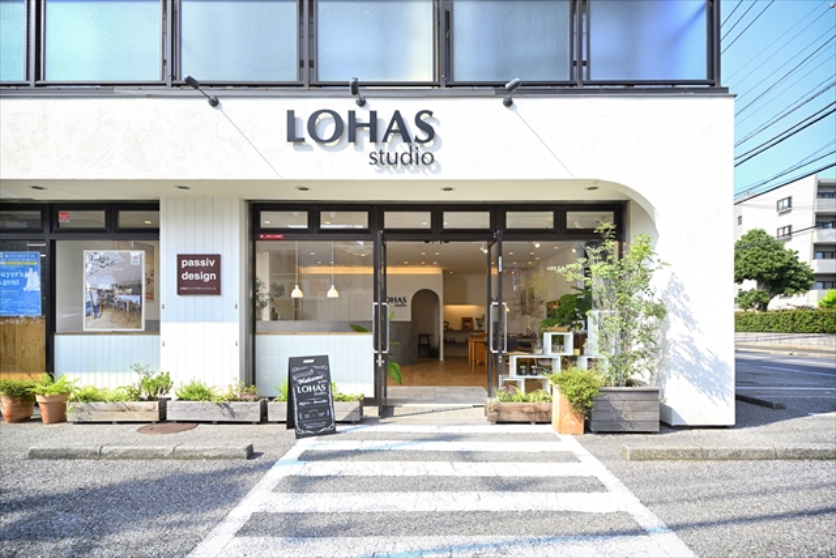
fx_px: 441
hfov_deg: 86.9
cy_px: 279
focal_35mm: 19
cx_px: 418
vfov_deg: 64.6
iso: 100
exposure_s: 1/250
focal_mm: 19
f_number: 4
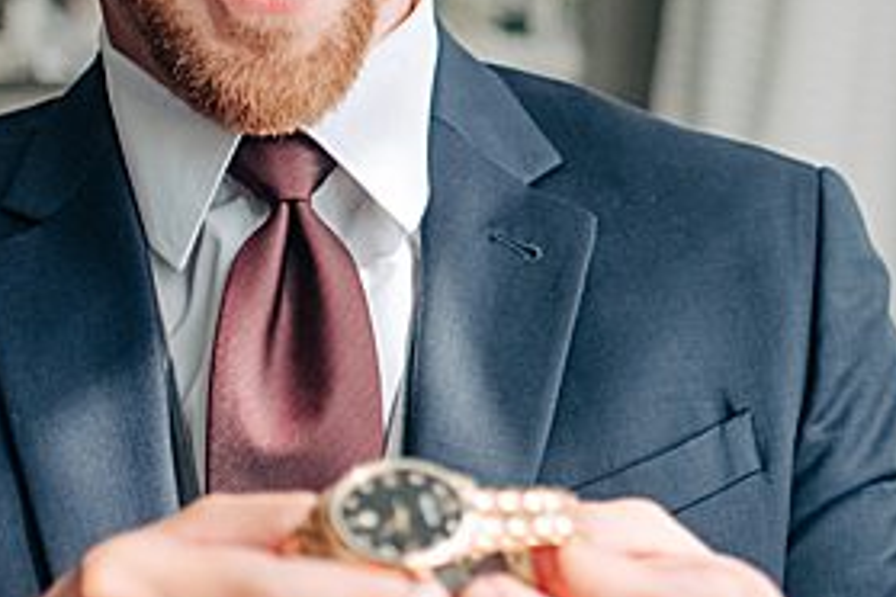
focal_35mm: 118
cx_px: 800
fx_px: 2937
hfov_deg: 17.1
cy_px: 217
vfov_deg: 11.6
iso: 400
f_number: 1.8
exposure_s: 1/1600
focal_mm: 35
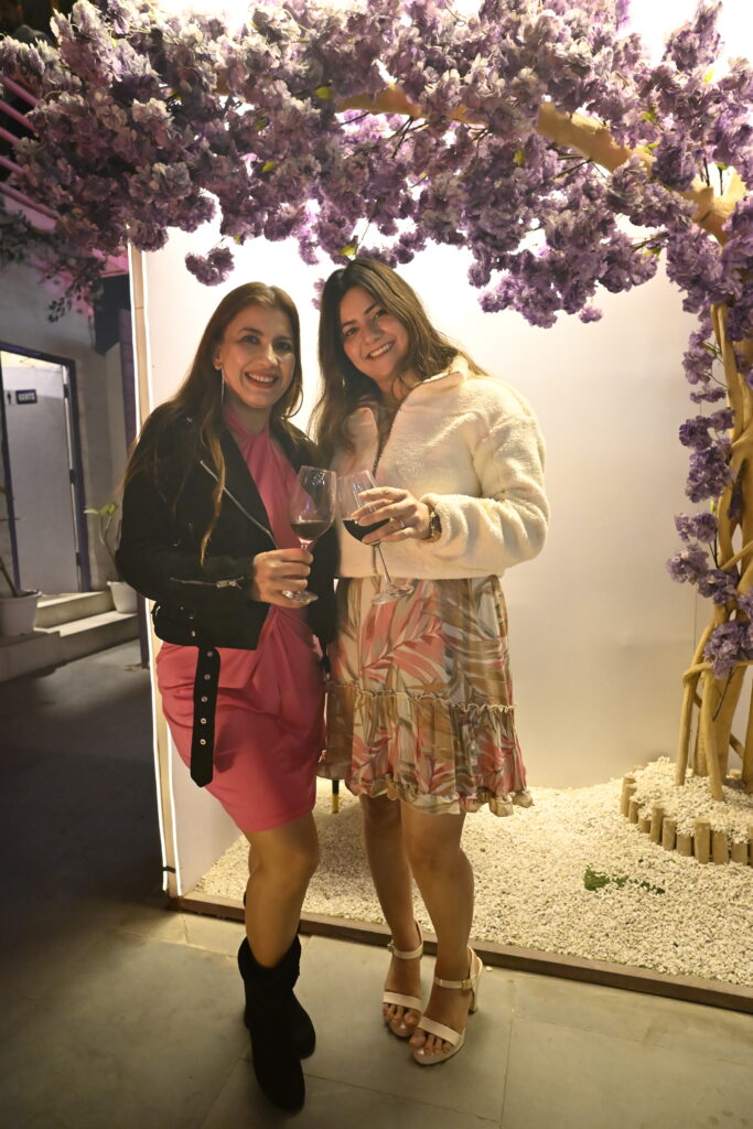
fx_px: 627
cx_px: 376
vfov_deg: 84.0
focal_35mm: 20
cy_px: 564
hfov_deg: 61.9
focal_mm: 20
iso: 9000
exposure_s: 1/60
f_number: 4
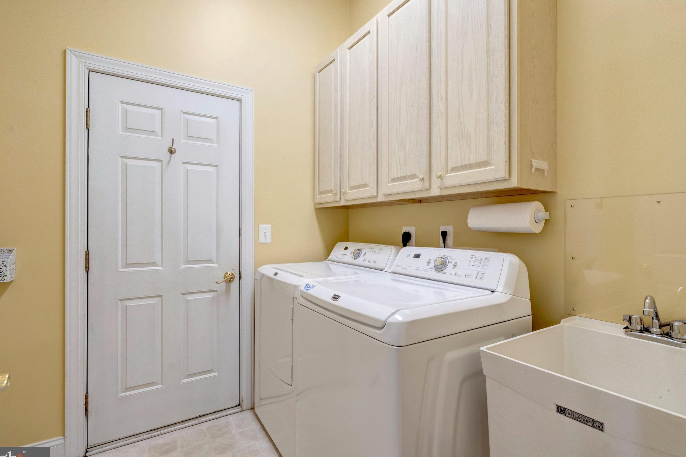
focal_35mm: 17
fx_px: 324
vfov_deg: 70.4
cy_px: 230
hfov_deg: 93.3
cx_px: 335
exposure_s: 1/60
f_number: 8
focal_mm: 16
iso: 1250
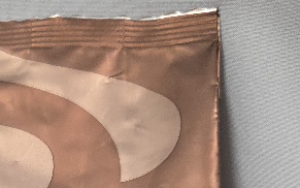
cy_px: 312
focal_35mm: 67
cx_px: 26
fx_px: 548
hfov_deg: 29.3
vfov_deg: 16.9
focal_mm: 6.3
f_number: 1.7
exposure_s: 1/101
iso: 500
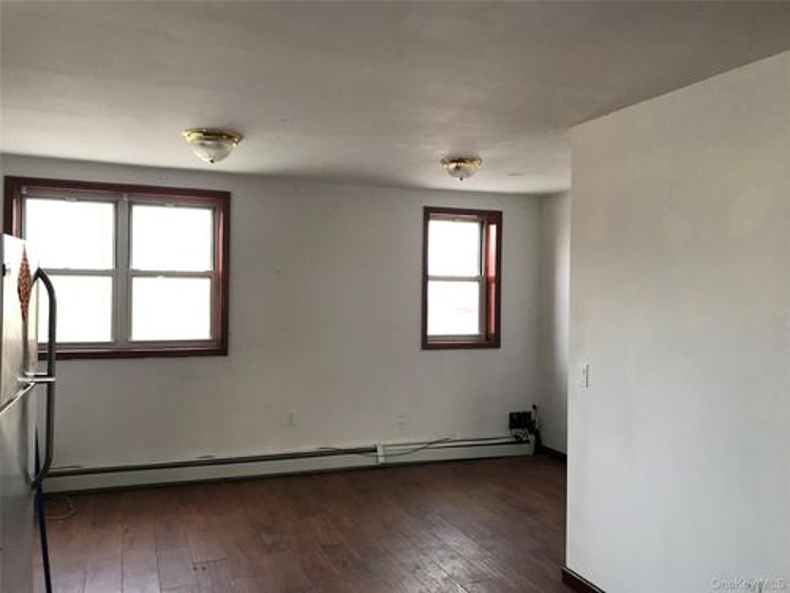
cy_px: 296
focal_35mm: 28
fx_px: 639
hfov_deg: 63.4
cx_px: 395
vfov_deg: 49.7
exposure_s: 1/30
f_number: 1.8
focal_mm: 3.99
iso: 20
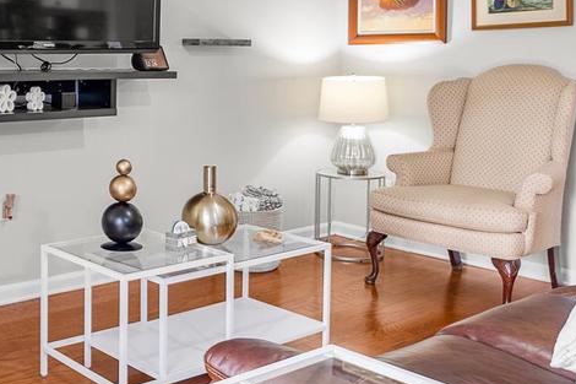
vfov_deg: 28.9
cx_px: 71
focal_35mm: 46
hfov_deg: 40.0
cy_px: 106
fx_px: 736
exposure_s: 1/10
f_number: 4
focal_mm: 10
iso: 320
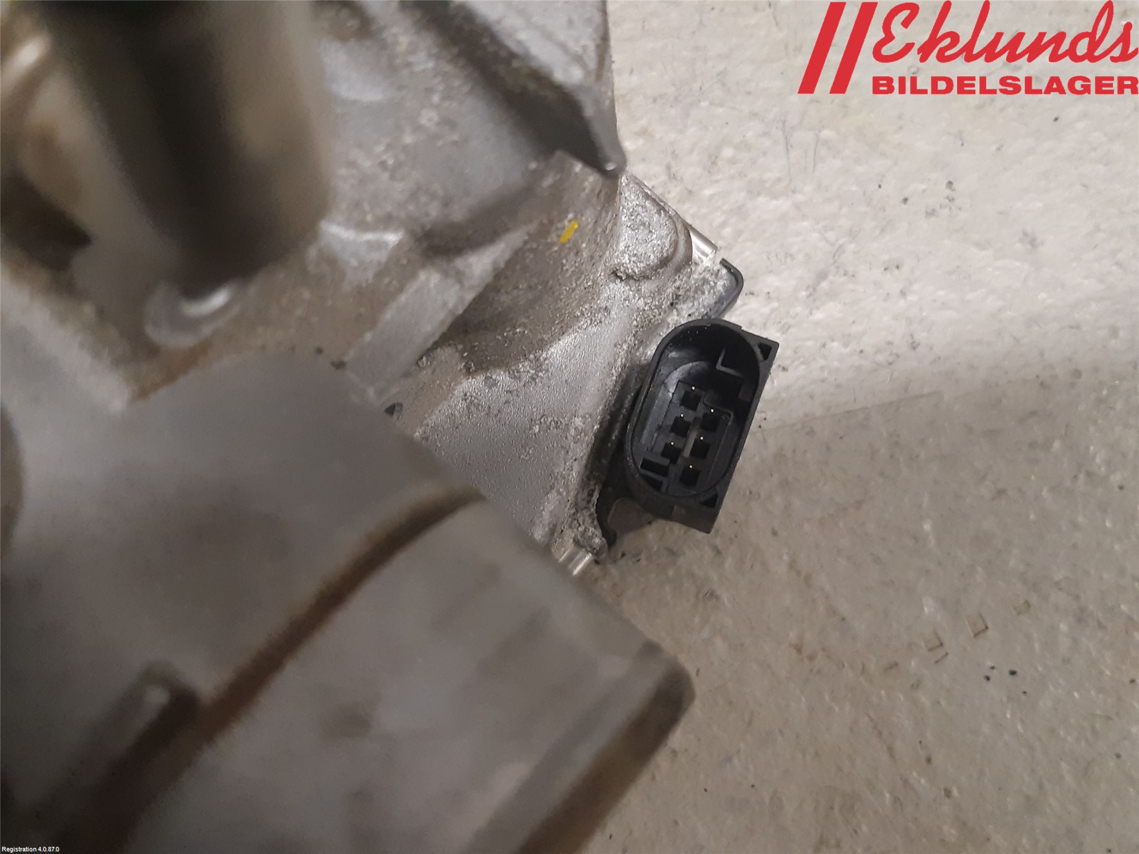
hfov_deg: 67.3
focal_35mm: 26
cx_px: 570
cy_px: 427
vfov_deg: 53.1
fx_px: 856
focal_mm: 3.93
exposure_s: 1/50
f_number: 1.7
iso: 200
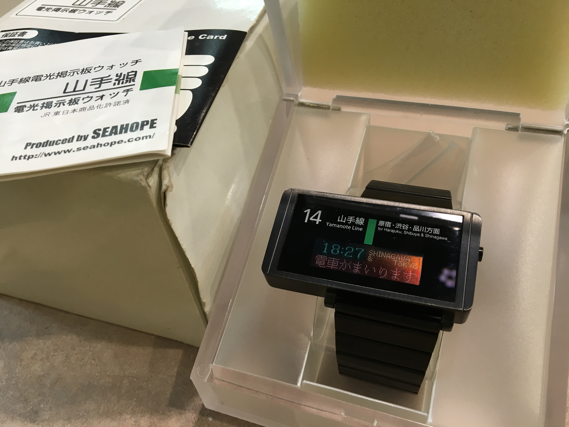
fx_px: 477
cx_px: 284
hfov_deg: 61.7
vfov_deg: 48.2
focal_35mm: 29
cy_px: 214
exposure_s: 1/30
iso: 50
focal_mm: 4.15
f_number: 2.2
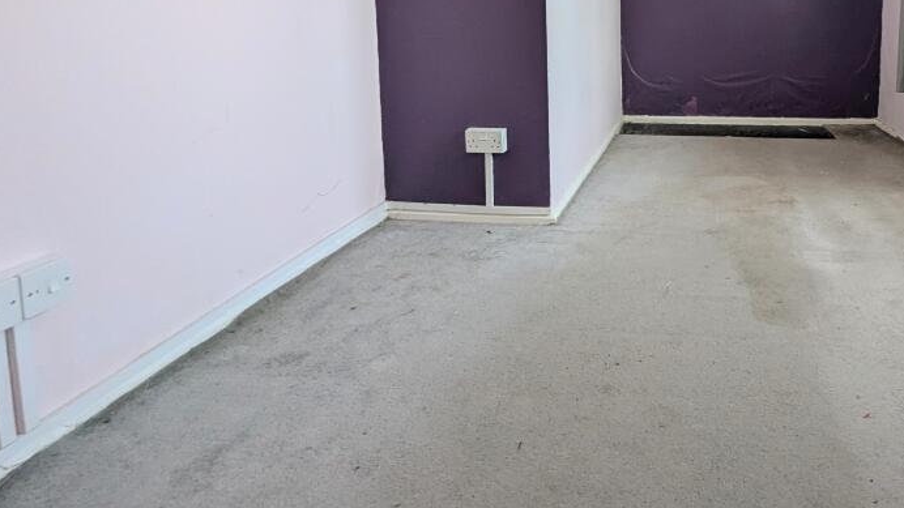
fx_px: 503
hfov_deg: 78.4
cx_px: 662
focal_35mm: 21
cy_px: 52
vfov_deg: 48.1
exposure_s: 1/43.5
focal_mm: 1.95
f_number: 2.2
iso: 43
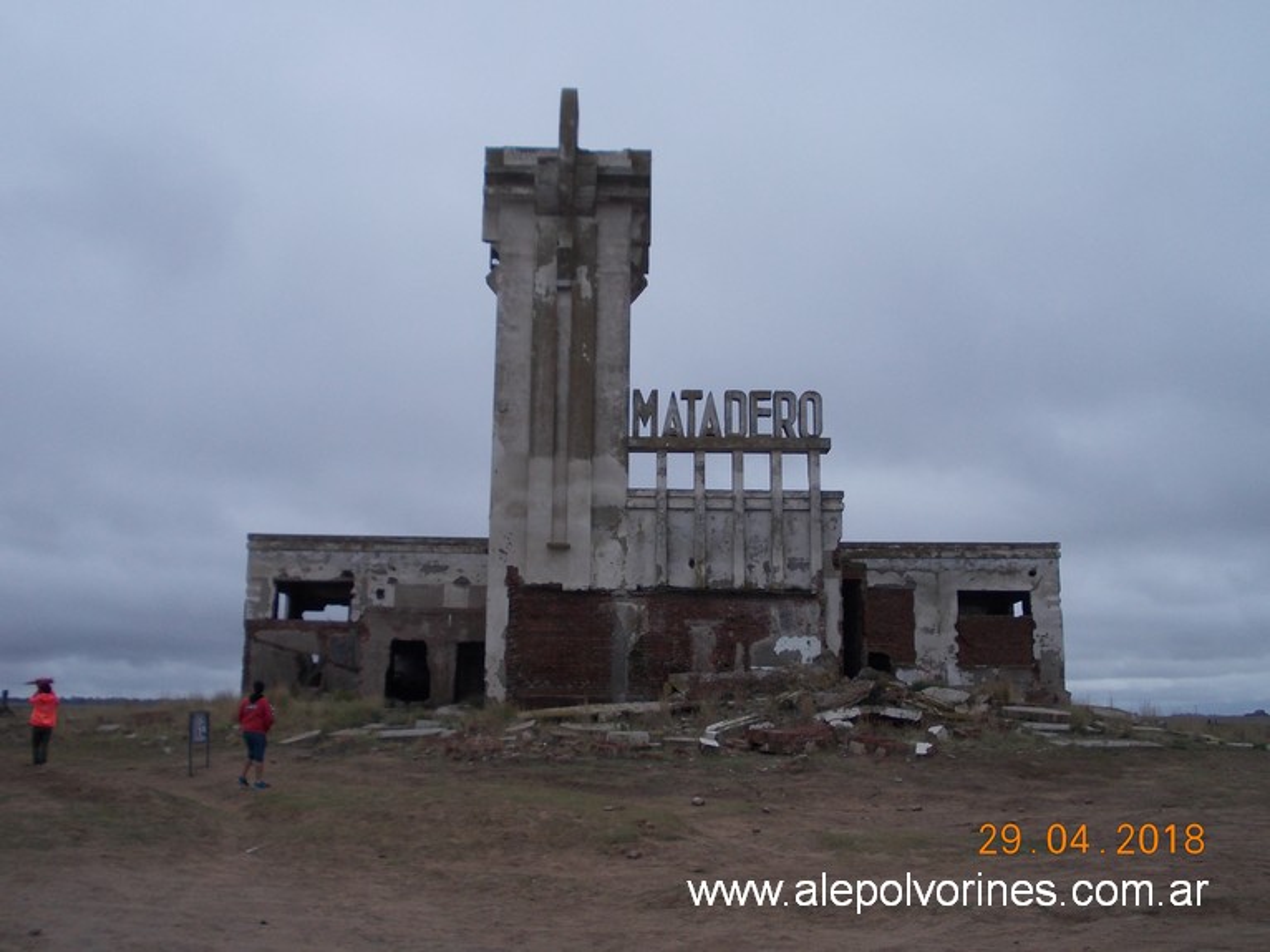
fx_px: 1394
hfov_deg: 49.0
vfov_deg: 37.7
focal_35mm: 38
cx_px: 635
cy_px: 476
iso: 80
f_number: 6.2
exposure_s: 1/160
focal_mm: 5.3
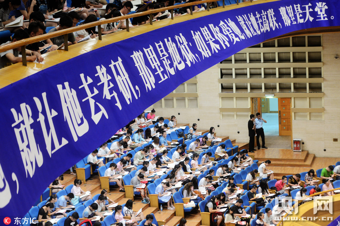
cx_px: 170
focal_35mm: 70
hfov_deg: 28.9
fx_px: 660
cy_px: 113
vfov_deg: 19.4
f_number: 2.8
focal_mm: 70
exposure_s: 1/30
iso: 1600
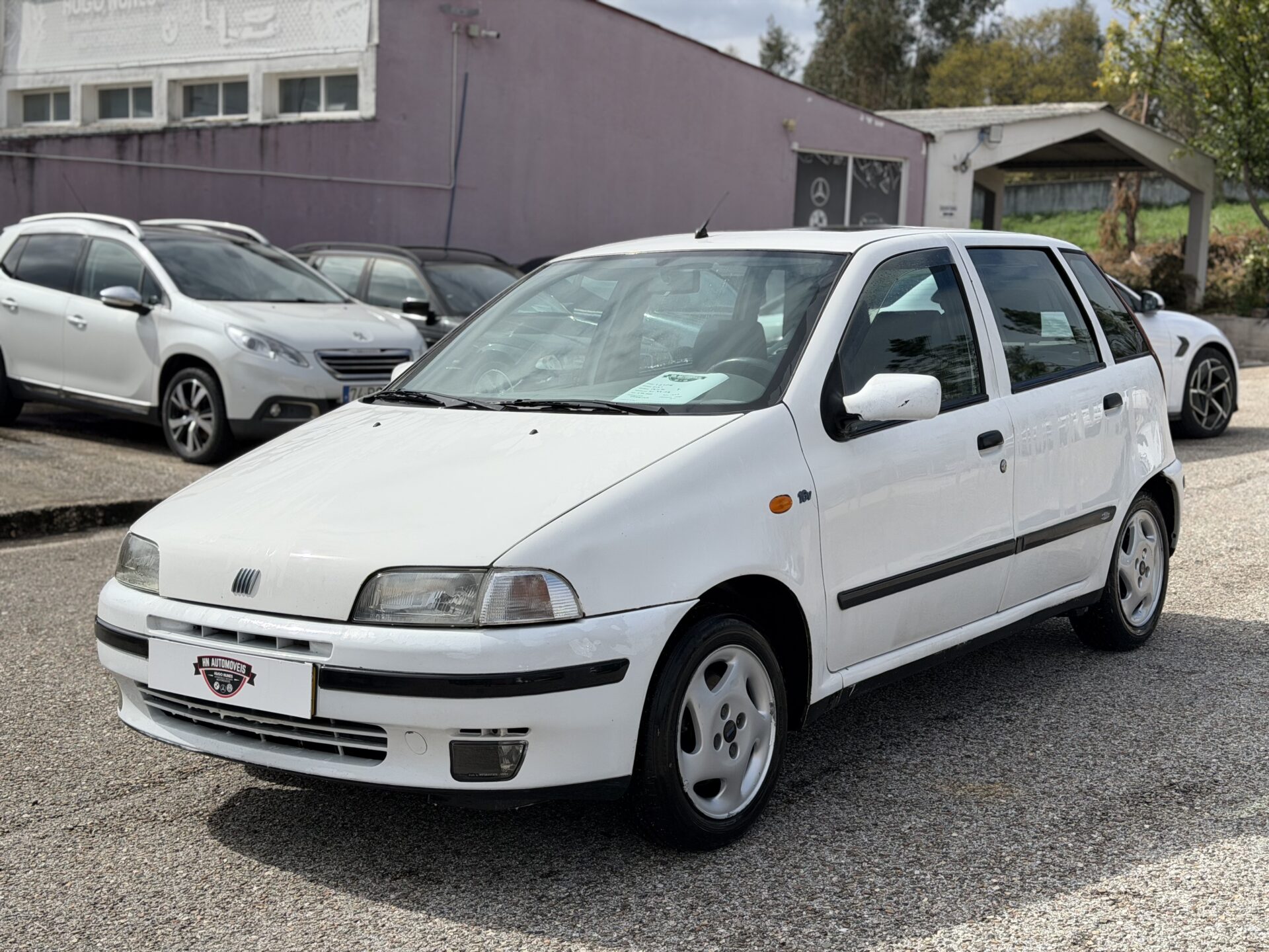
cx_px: 634
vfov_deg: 30.3
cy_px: 476
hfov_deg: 39.7
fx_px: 1760
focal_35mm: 48
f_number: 1.78
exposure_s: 1/6536
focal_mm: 6.76
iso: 100
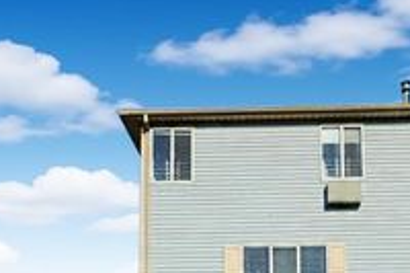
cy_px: 292
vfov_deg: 17.6
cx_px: 283
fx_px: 853
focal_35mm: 75
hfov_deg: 26.8
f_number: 10
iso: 100
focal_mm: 30
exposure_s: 1/500
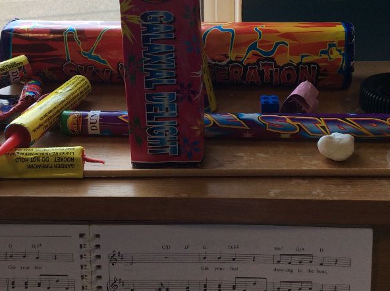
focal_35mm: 53
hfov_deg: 36.2
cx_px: 179
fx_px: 596
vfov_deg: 27.1
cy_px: 75
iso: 40
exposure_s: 1/120
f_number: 2.4
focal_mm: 3.3
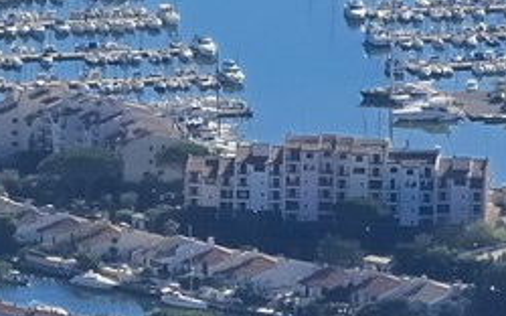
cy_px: 602
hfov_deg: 3.2
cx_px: -967
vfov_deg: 2.0
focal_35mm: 652
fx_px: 8987
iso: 800
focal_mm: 100
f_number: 13
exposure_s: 1/1250
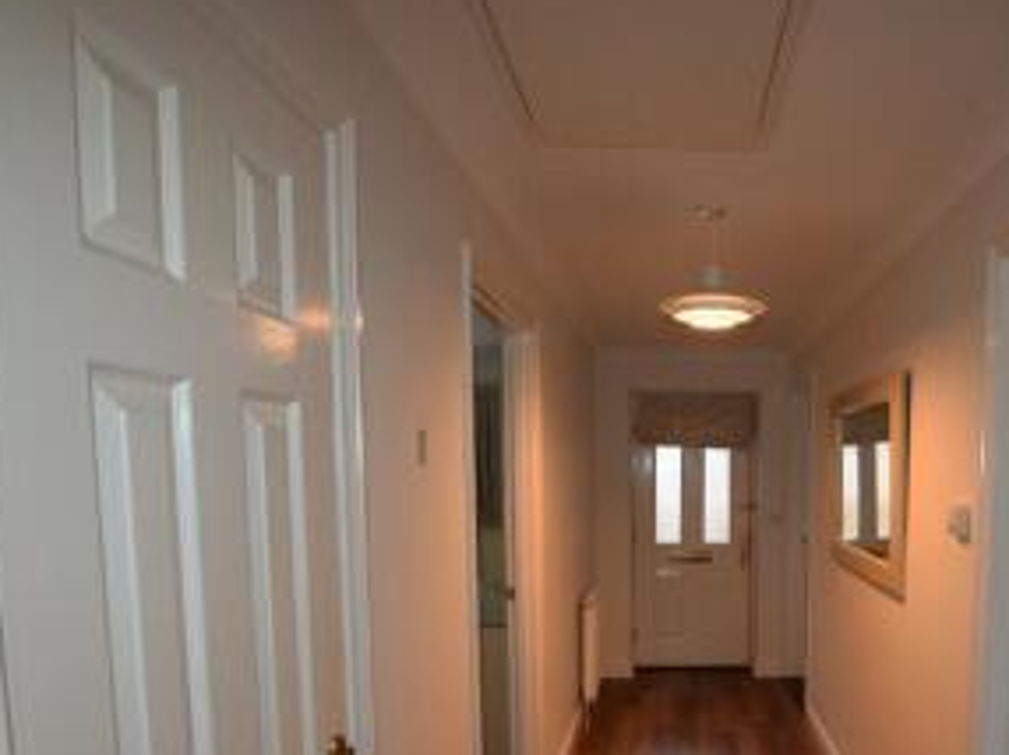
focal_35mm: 24
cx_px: 706
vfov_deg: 54.8
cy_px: 538
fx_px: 699
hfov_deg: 68.7
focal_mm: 10
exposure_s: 1/80
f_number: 4.5
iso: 800
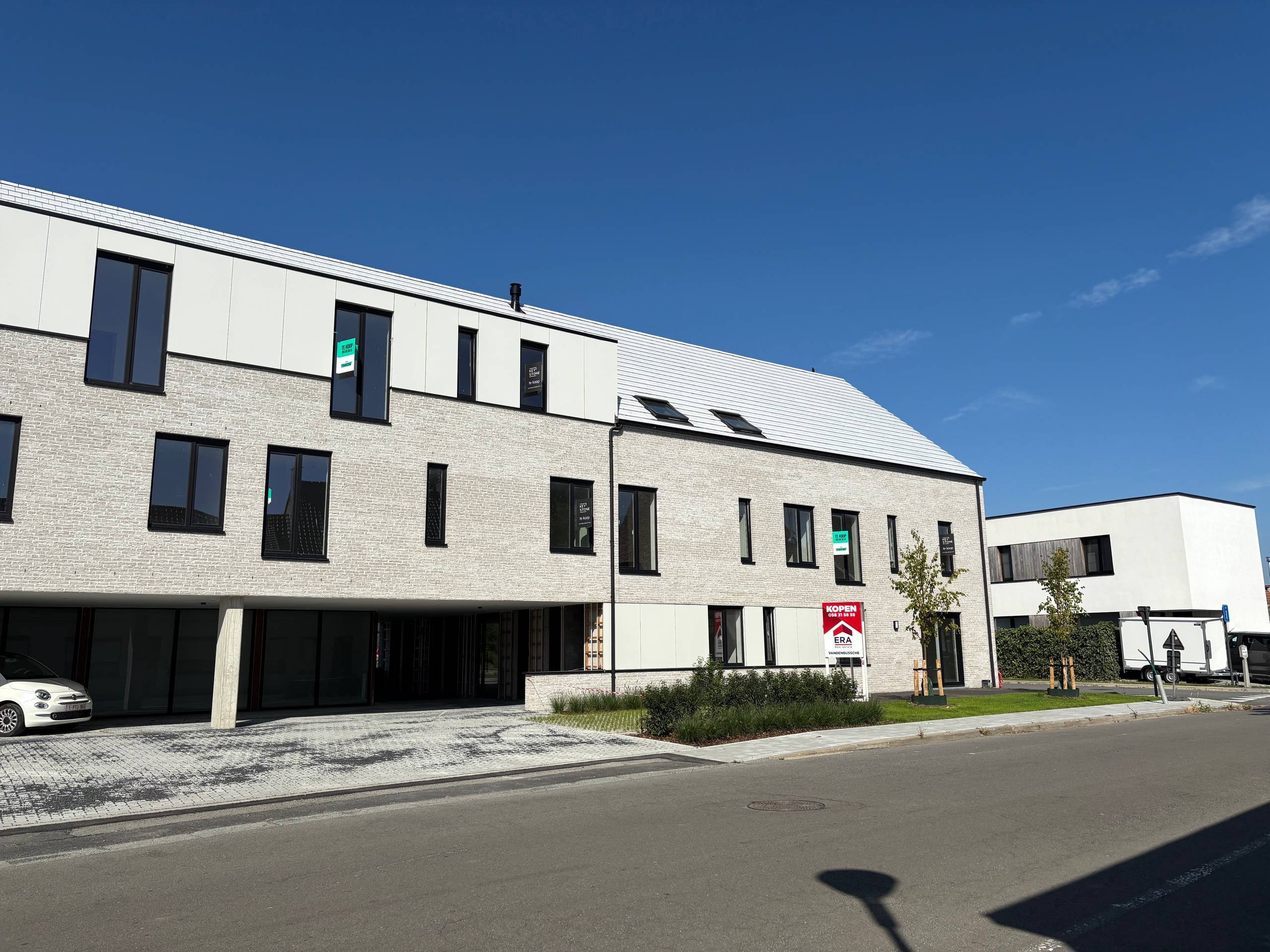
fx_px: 954
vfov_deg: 53.1
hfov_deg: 67.3
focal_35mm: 26
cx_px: 635
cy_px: 476
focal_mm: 5.96
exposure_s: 1/7194
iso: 50
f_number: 1.6
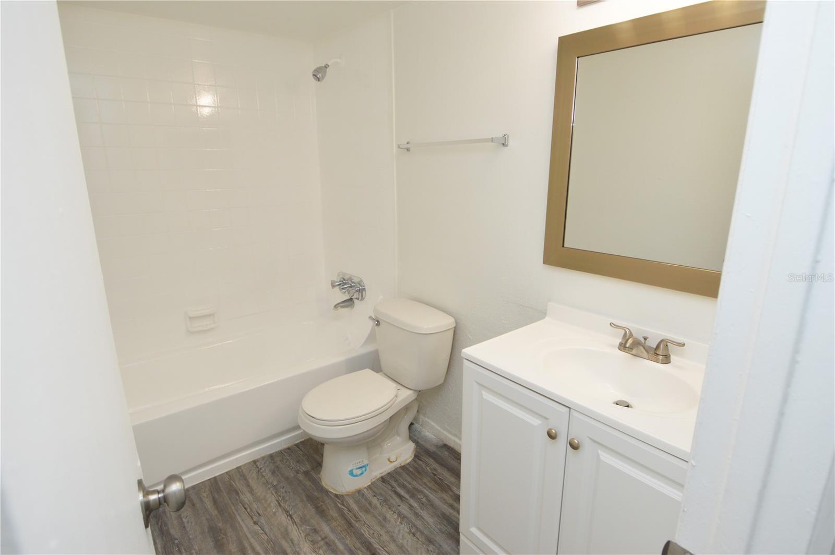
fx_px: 417
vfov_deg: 67.3
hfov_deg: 90.1
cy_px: 278
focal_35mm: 18
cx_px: 418
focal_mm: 12
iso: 400
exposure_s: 1/100
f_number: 5
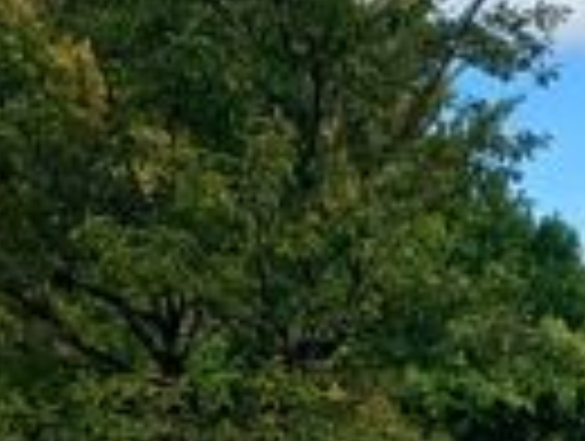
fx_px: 2811
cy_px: 513
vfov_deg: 8.9
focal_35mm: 166
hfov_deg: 11.7
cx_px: 634
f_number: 1.8
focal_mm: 4
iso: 20
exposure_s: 1/368
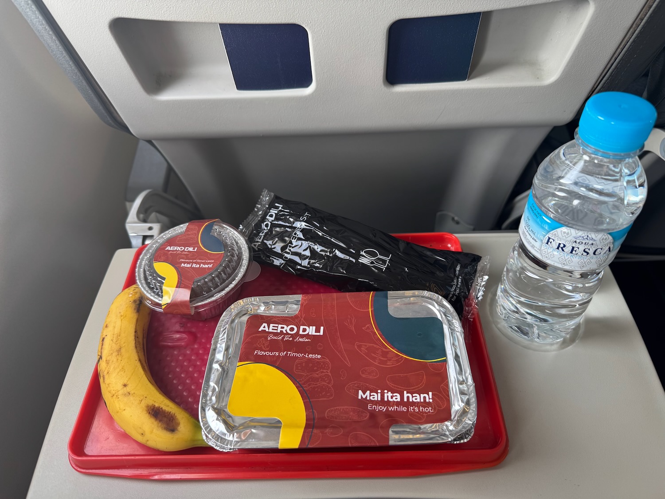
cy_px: 250
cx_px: 332
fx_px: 461
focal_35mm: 24
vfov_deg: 56.8
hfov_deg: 71.6
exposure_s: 1/114
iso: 100
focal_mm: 6.76
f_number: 1.78
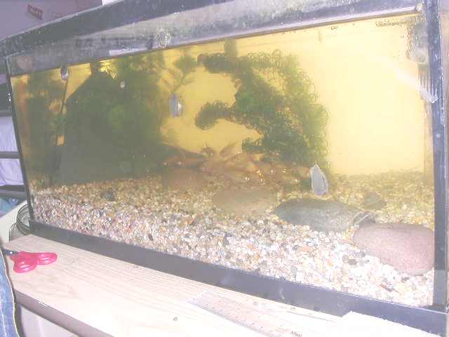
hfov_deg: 50.1
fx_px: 480
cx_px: 224
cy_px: 168
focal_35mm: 37
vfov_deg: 38.7
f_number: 4.5
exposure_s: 1/59.9
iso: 100
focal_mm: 5.6
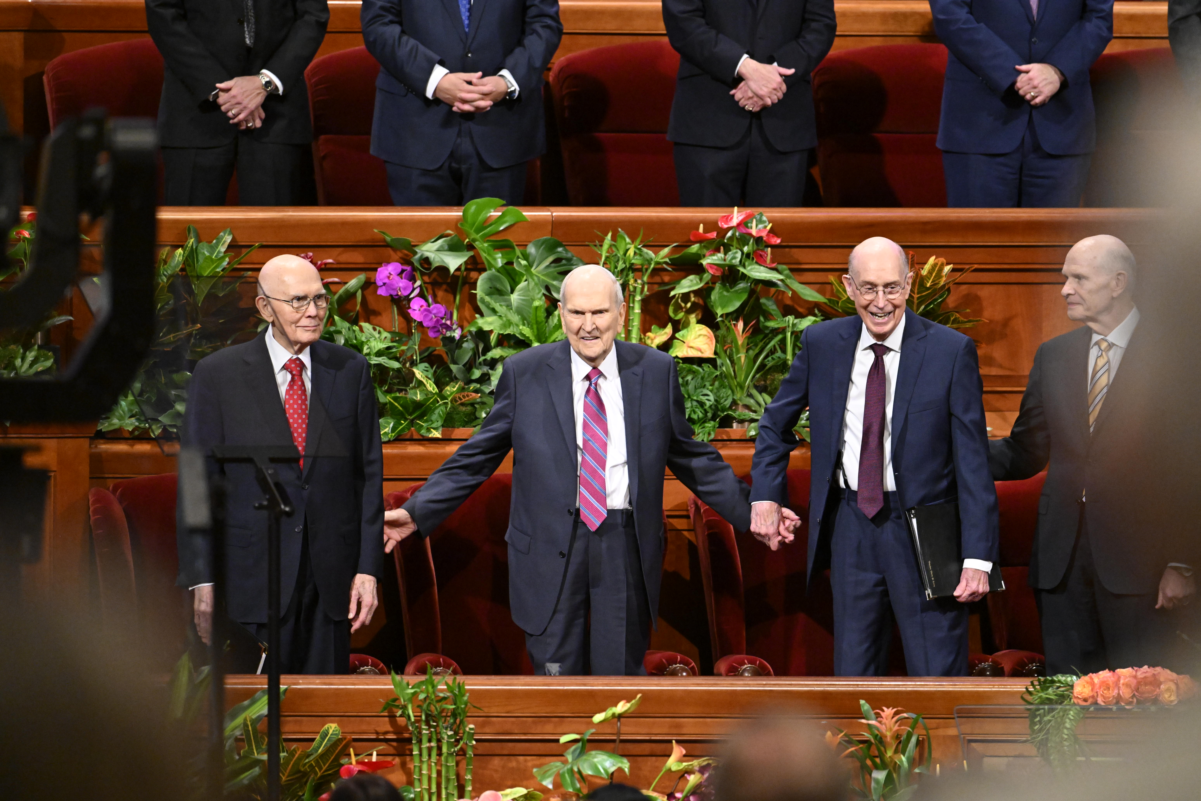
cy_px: 400
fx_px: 13343
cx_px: 600
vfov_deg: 3.4
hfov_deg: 5.2
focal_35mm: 400
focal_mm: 400
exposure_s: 1/250
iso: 8000
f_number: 4.5
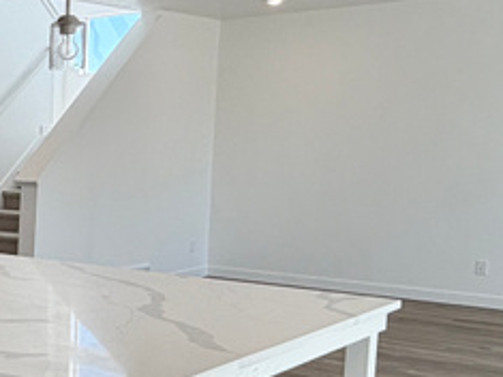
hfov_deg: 26.6
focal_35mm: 61
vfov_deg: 23.9
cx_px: -161
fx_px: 886
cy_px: 253
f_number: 2.2
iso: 32
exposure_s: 1/120
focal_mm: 2.22
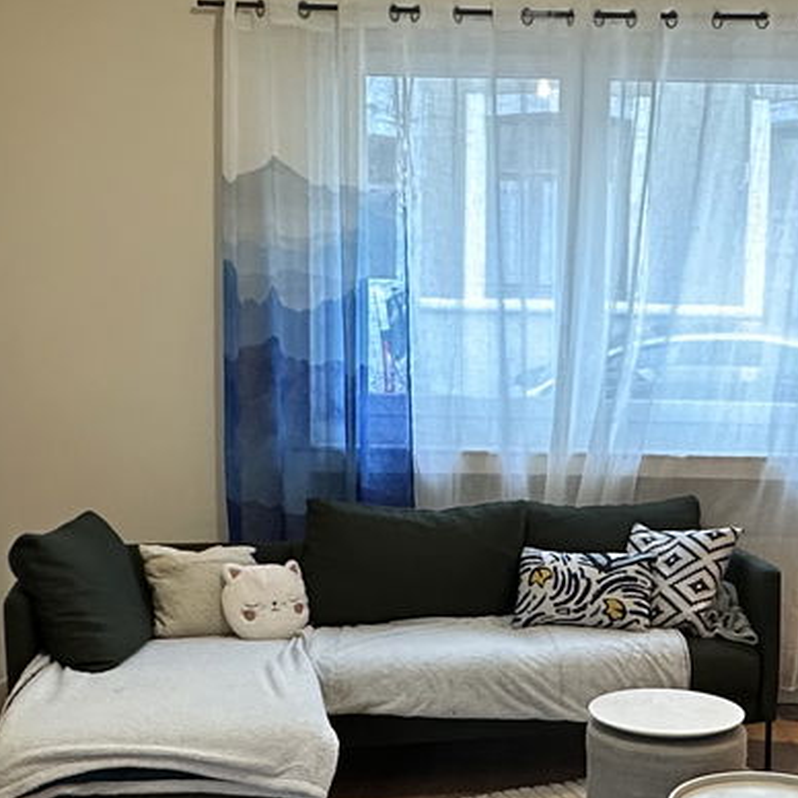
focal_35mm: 51
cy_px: 522
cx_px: 568
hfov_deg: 32.9
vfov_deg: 33.1
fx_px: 1330
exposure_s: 1/50
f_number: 2.2
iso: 500
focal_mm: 2.22
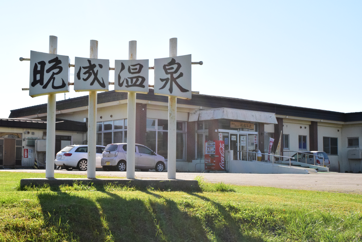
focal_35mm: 54
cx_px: 181
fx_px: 543
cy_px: 121
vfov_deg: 25.1
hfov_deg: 36.9
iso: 3200
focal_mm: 36
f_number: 20
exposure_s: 1/1250
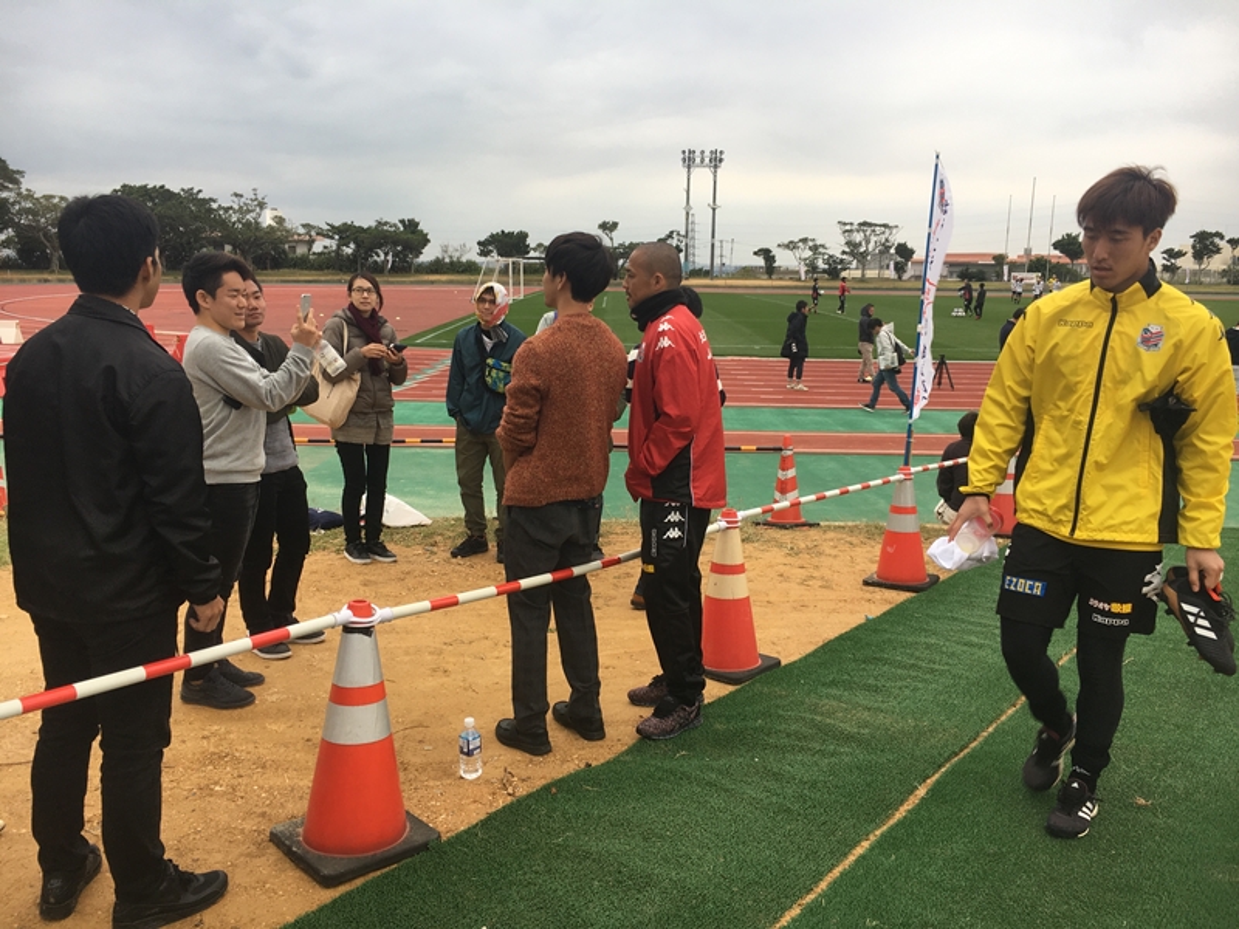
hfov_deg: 61.7
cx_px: 620
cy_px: 464
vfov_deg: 48.2
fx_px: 1038
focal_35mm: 29
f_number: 2.2
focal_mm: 4.15
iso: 25
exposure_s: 1/120
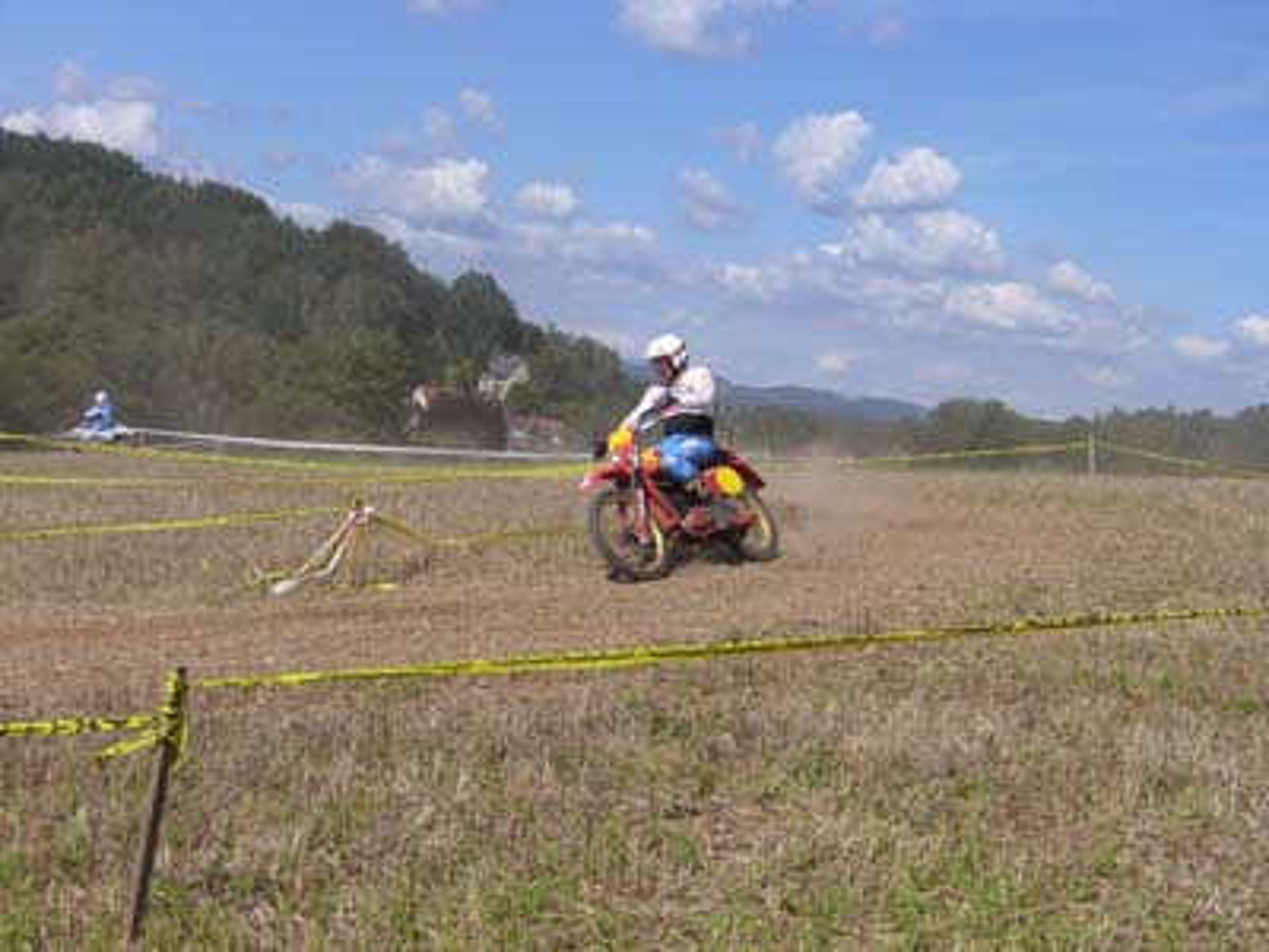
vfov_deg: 29.1
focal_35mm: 50
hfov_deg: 38.2
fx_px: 1833
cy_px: 476
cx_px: 634
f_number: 6.7
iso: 100
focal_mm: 8.3
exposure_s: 1/500
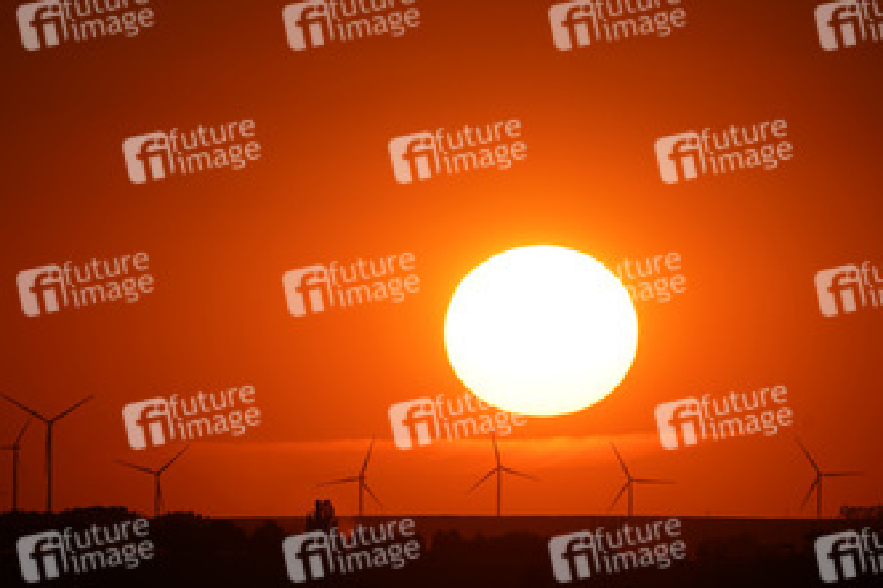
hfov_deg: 2.5
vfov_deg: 1.7
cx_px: 387
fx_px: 19979
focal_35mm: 815
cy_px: 351
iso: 100
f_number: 7.1
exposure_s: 1/2500
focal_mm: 600
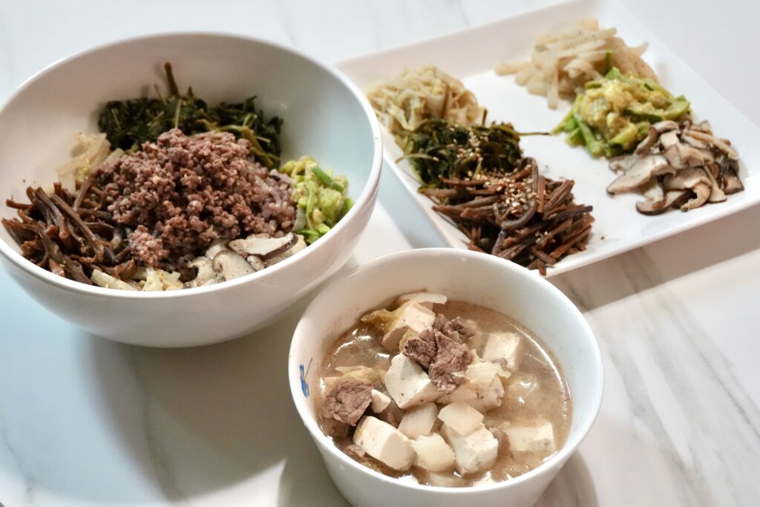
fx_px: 1172
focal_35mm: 56
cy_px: 254
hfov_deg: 35.9
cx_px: 380
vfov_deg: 24.4
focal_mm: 37
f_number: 5.6
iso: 4000
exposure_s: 1/160
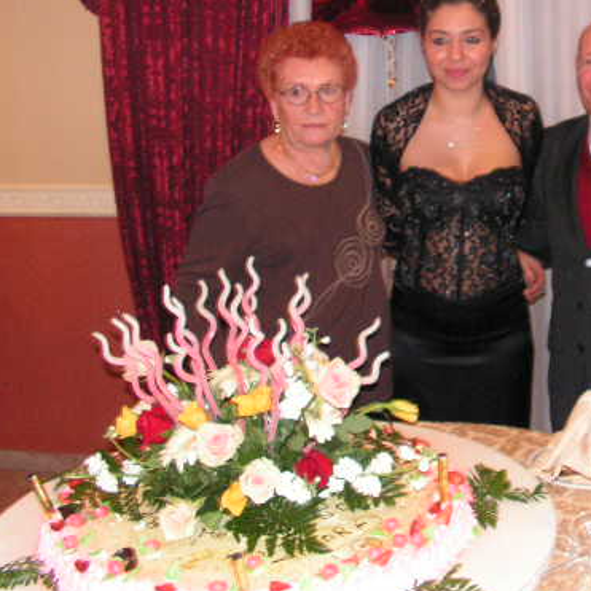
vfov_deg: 29.5
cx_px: 472
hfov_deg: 28.9
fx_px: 1120
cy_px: 255
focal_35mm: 58
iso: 200
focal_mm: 6.4
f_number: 3.2
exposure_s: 1/40
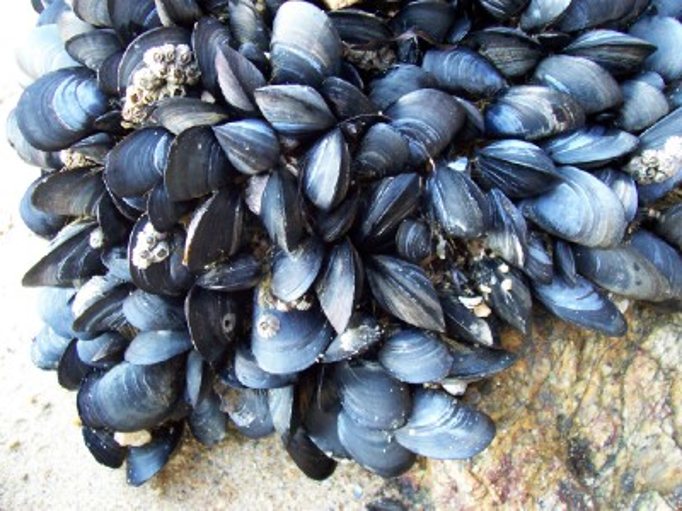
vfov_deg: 38.7
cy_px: 256
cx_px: 341
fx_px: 729
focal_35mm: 37
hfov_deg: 50.1
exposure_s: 1/20
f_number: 2.8
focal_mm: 5.6
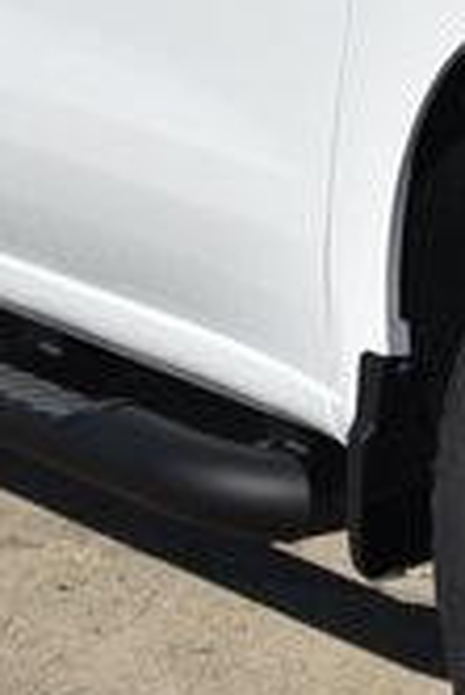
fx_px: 4292
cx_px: 769
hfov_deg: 6.1
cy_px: -130
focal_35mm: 222
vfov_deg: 9.2
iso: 100
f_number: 4.5
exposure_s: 1/1600
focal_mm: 24
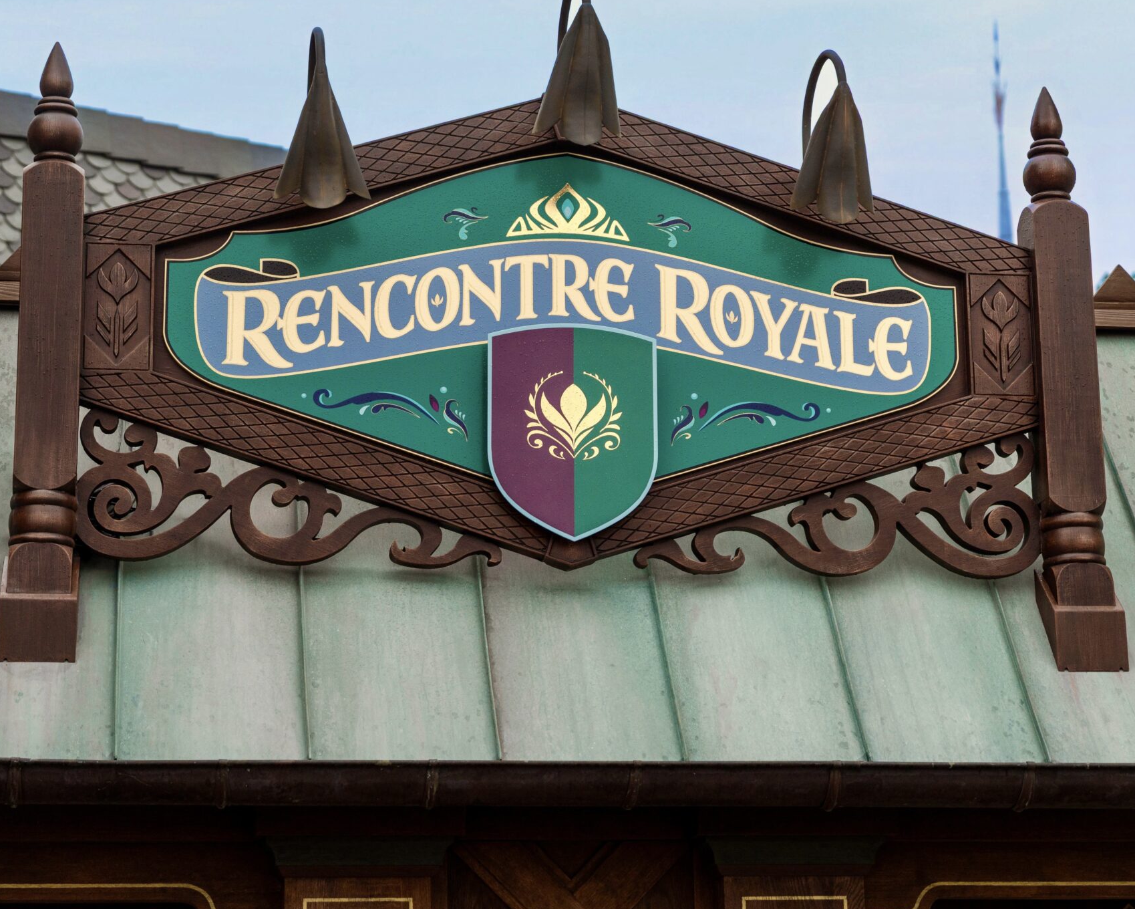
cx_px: 552
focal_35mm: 82
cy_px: 413
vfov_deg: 18.7
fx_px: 2755
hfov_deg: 23.3
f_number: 2.8
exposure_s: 1/2000
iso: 200
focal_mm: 58
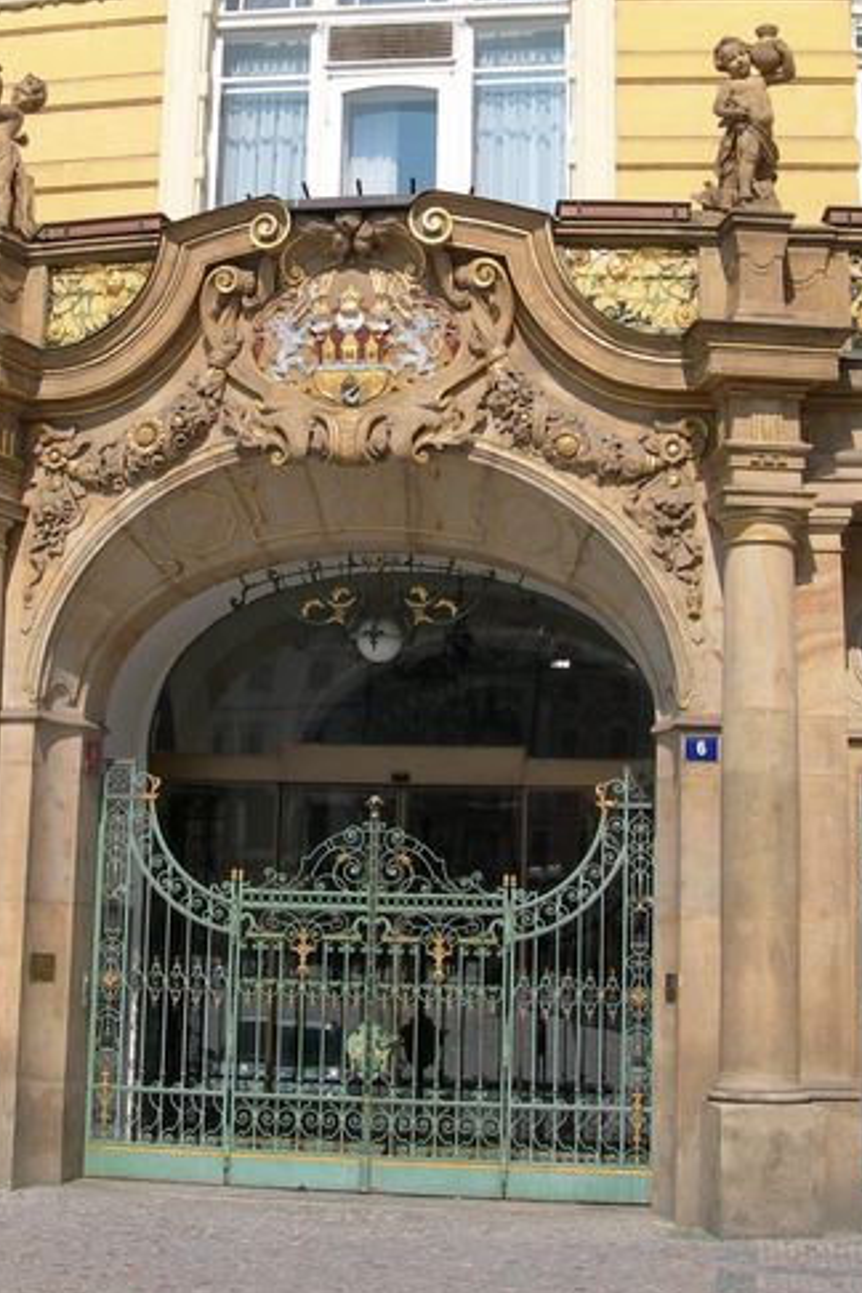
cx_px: 330
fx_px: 2334
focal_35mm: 65
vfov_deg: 30.5
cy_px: 327
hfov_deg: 20.9
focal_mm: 7.8
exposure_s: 1/552
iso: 50
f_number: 4.8
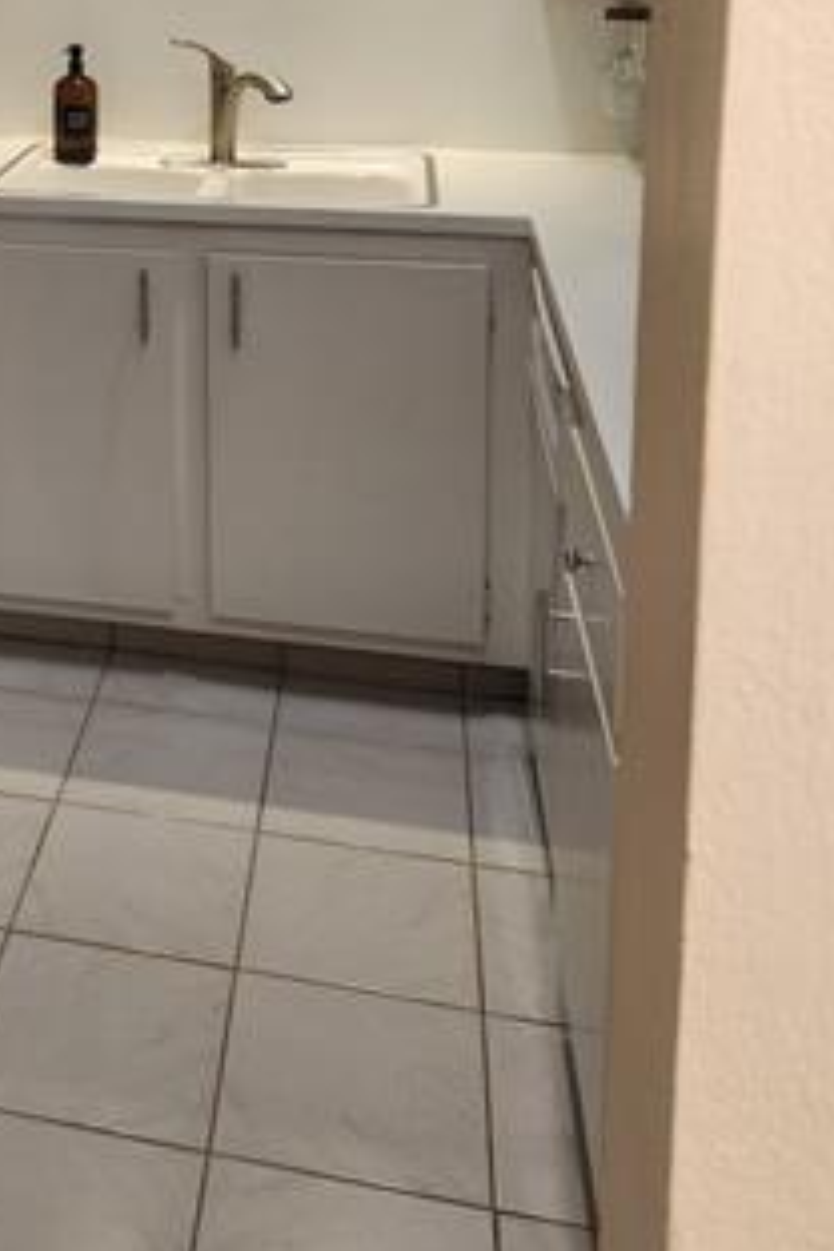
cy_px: 92
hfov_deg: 27.4
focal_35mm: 46
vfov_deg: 39.2
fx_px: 1598
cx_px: -24
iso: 80
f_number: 1.8
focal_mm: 5.4
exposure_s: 1/120
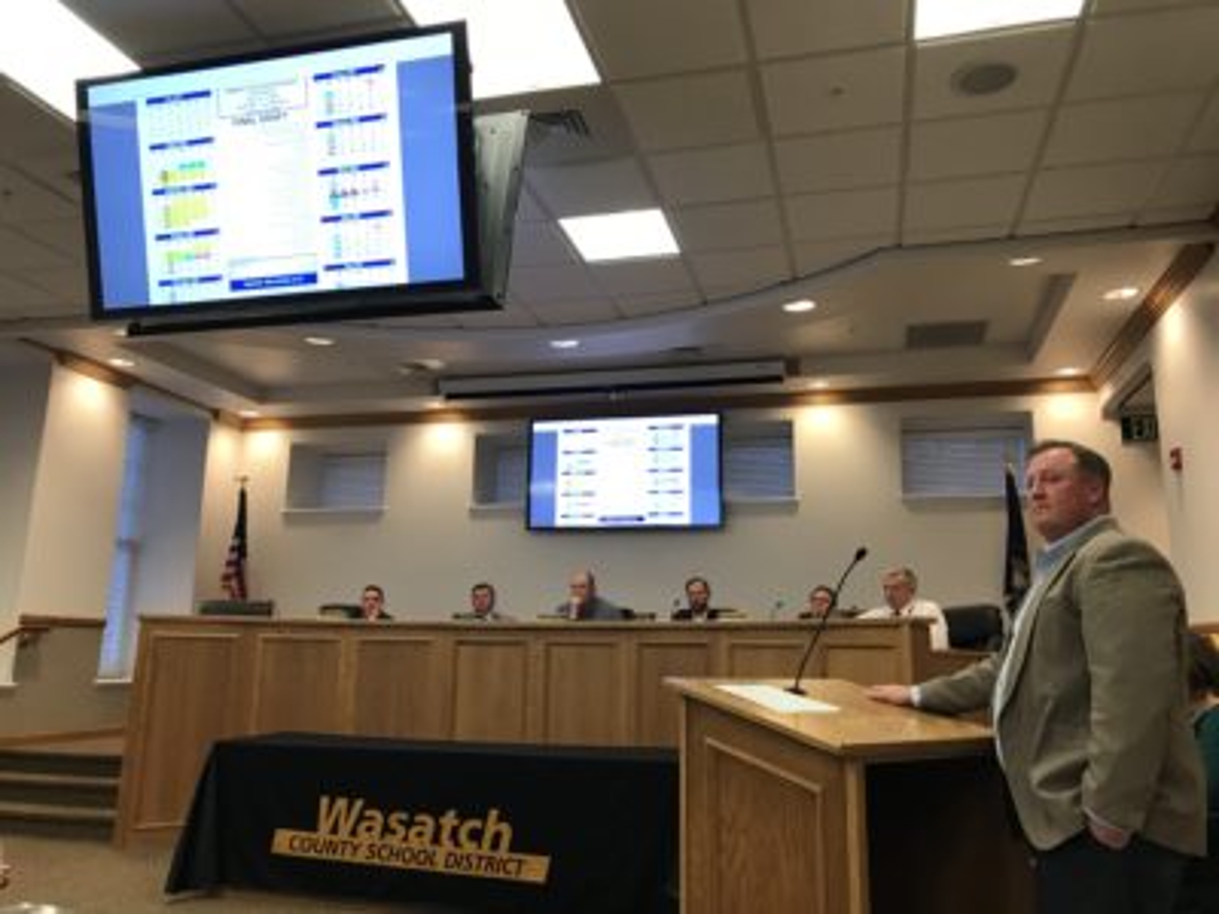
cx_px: 610
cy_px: 457
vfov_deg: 49.7
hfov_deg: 63.4
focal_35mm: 28
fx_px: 986
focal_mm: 3.99
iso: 32
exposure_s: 1/30
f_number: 1.8
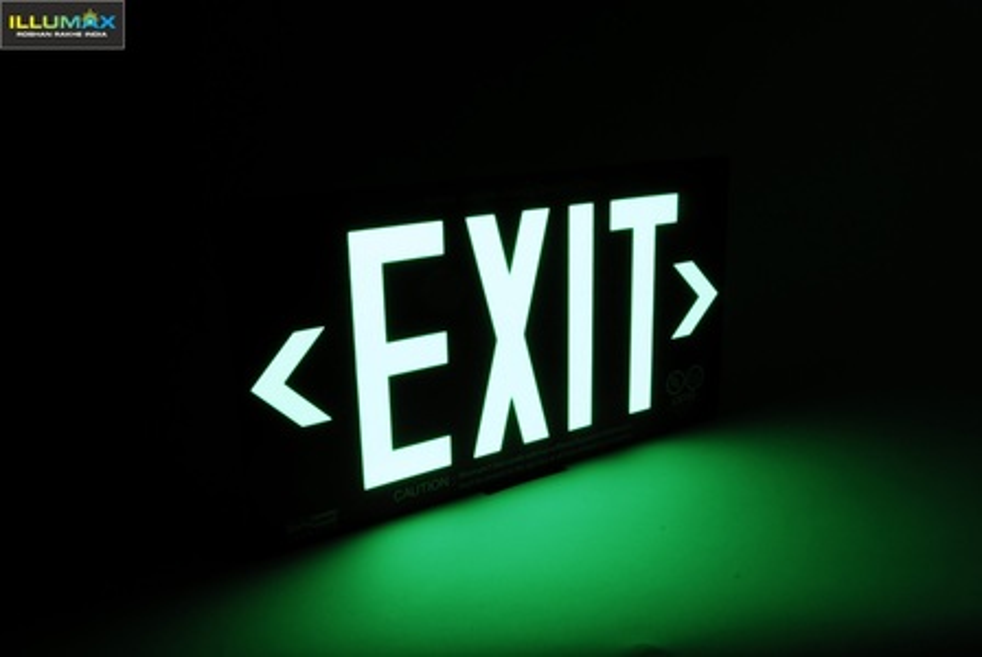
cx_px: 491
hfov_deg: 57.2
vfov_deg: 40.1
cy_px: 328
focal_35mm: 33
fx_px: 901
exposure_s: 30
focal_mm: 22
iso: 400
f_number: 22
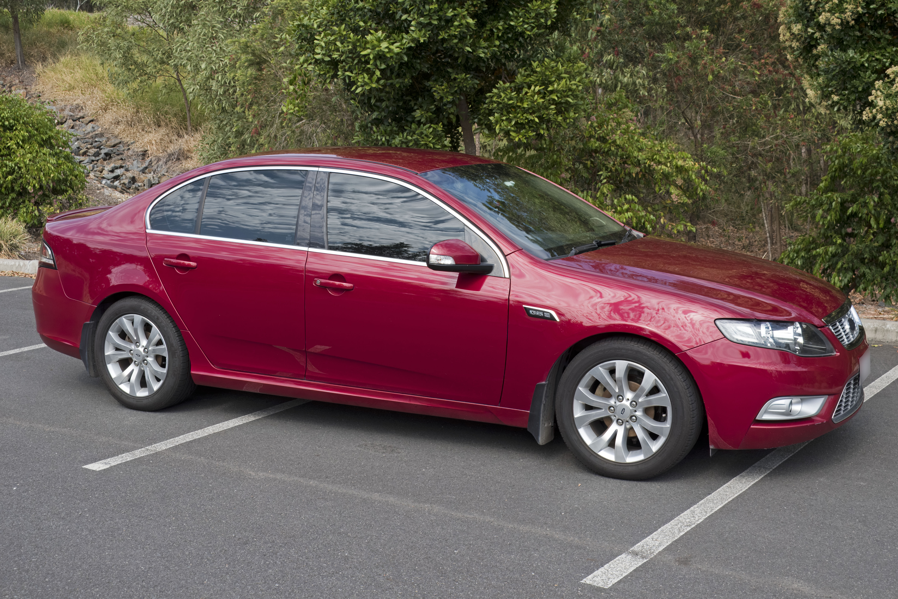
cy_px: 300
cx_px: 449
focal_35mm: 45
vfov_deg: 29.9
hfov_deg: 43.6
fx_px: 1122
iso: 200
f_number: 8
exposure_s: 1/400
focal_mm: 30
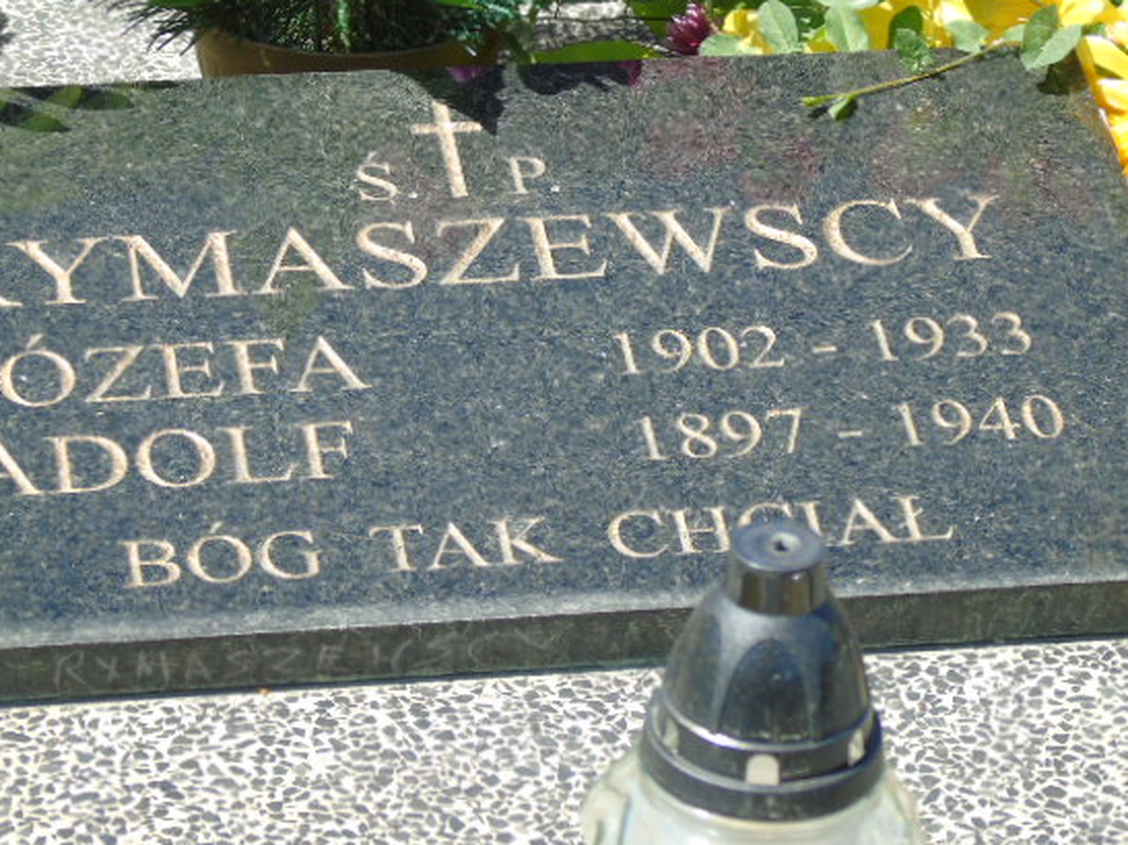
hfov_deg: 13.6
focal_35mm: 145
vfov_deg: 10.2
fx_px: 4724
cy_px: 404
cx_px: 485
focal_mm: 22
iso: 80
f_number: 4.6
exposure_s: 1/200
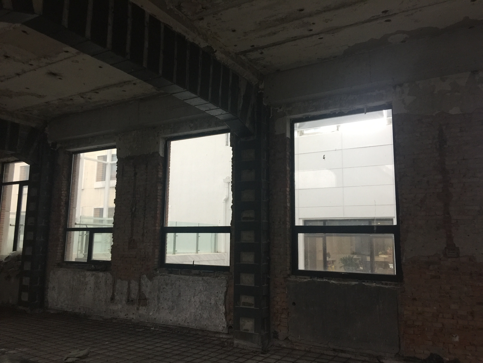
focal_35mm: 29
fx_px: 405
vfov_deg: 48.2
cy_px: 182
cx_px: 242
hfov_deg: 61.7
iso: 80
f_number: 2.2
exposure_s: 1/33
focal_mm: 4.15
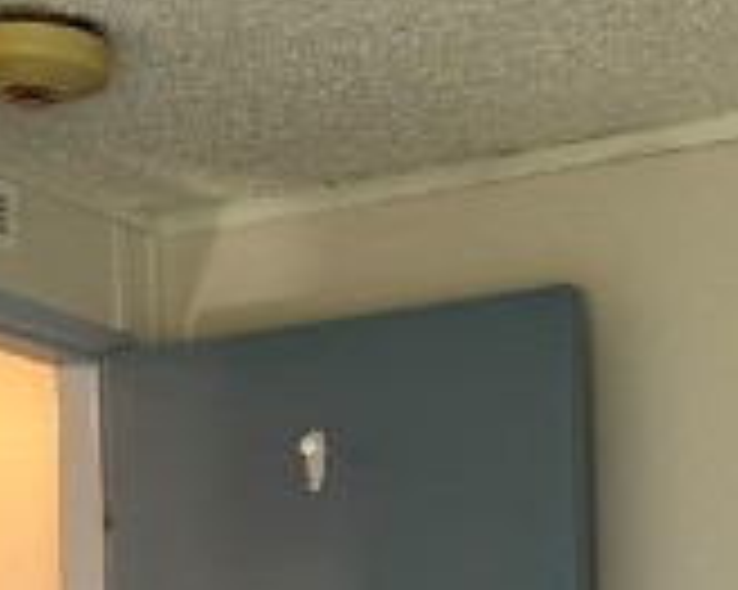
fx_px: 3187
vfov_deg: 10.0
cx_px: 896
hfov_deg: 12.9
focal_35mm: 146
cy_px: 1040
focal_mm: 6.76
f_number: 1.78
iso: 100
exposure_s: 1/120
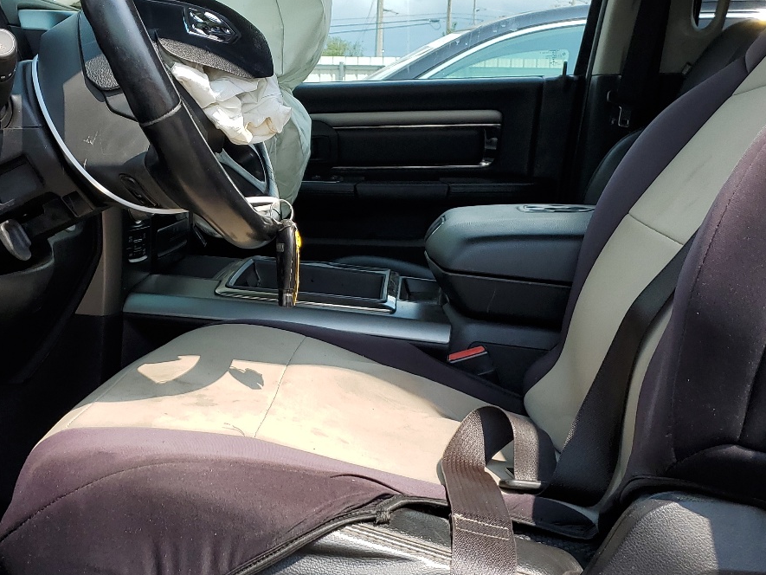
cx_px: 244
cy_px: 290
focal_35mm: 47
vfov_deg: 30.9
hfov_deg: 39.9
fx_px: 1040
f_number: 1.5
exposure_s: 1/1667
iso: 50
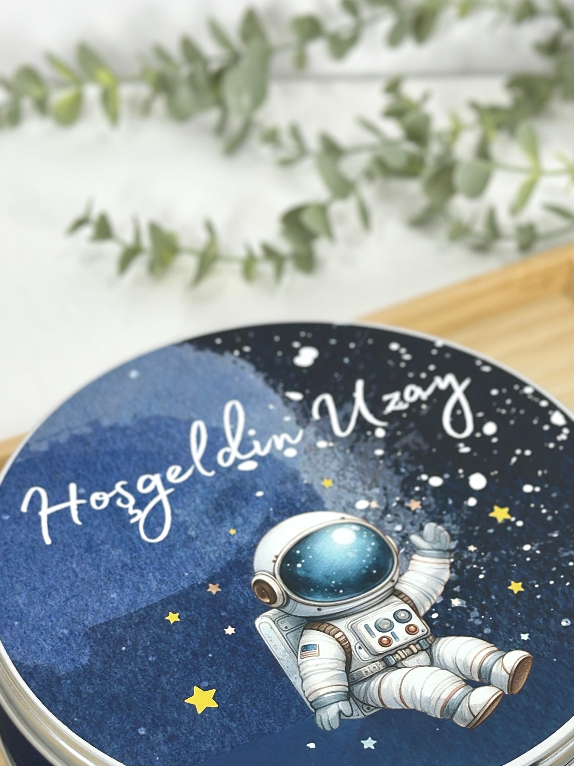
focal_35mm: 89
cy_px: 604
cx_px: 324
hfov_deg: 16.6
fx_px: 1968
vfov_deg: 21.8
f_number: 1.78
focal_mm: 6.86
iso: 80
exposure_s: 1/100
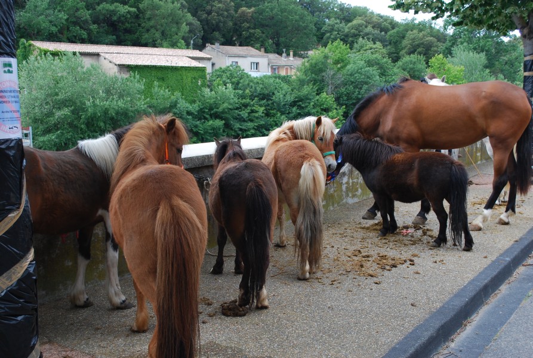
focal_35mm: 42
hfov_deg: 46.3
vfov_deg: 32.1
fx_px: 623
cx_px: 266
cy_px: 179
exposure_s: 1/125
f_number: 5.6
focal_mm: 28
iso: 180
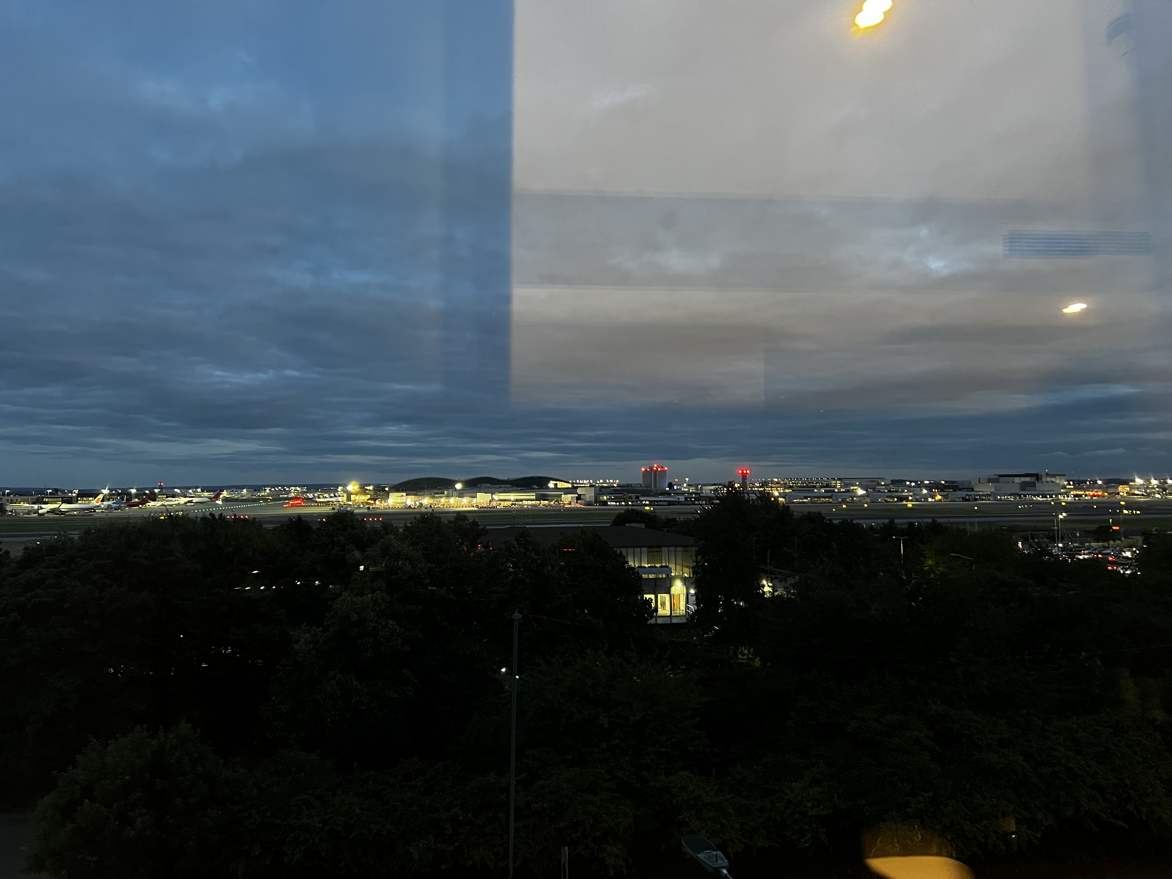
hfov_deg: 67.3
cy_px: 440
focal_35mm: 26
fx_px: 880
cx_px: 586
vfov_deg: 53.1
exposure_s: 1/37
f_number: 1.5
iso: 640
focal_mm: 5.7
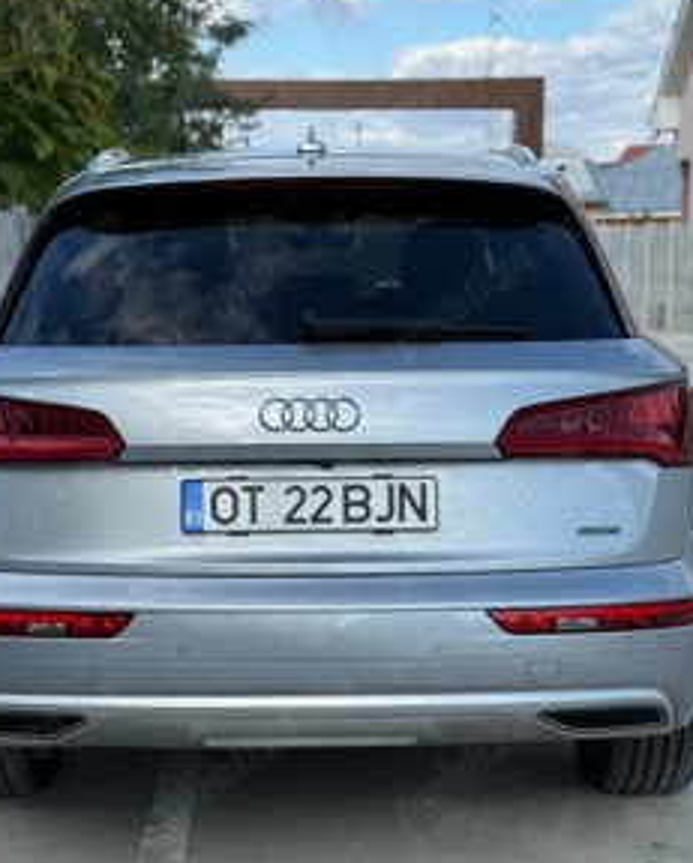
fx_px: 1664
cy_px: 554
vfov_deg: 29.0
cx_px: 315
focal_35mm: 65
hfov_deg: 23.5
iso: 64
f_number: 1.78
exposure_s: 1/2833
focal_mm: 6.76
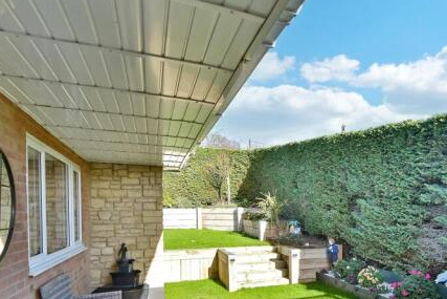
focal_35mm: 23
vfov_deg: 53.3
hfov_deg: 74.4
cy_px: 215
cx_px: 287
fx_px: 286
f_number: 8
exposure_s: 1/250
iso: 640
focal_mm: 10
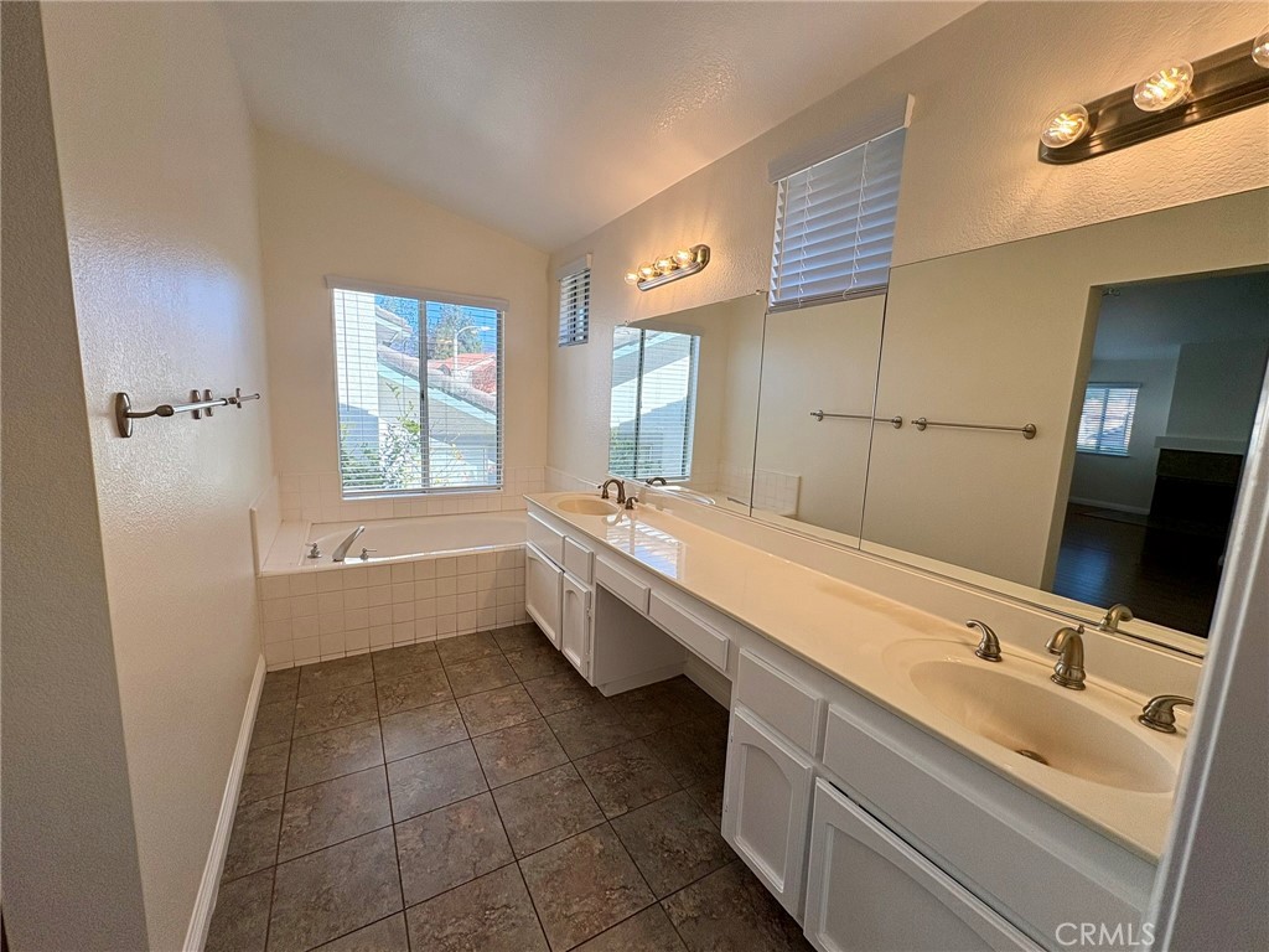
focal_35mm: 14
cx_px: 634
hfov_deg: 102.1
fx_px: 513
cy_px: 476
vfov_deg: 85.7
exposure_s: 1/373
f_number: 2.2
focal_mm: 2.22
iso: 64
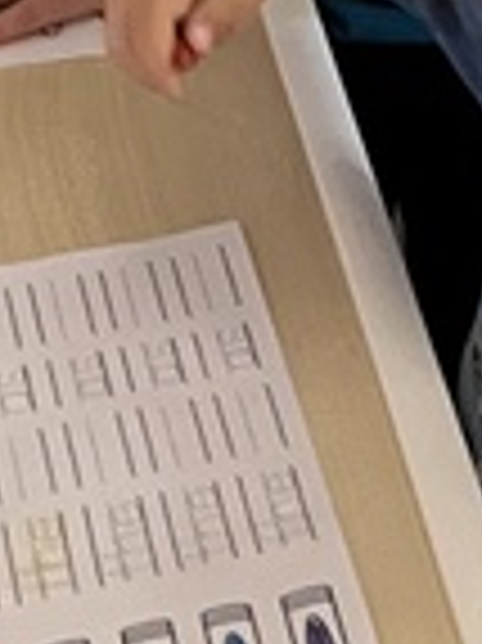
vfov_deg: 9.5
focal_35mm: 186
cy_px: -905
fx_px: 3458
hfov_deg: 7.8
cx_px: 748
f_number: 1.6
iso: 250
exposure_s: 1/60
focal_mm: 5.1
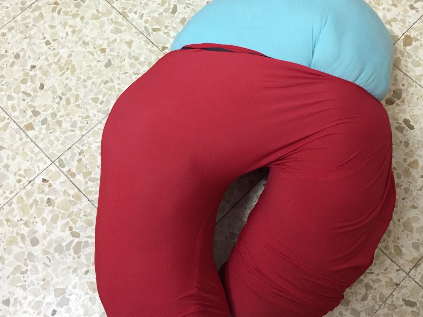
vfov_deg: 38.7
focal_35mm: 37
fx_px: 452
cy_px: 156
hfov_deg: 50.0
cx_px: 244
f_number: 2.2
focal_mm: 4.15
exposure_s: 1/33
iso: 320
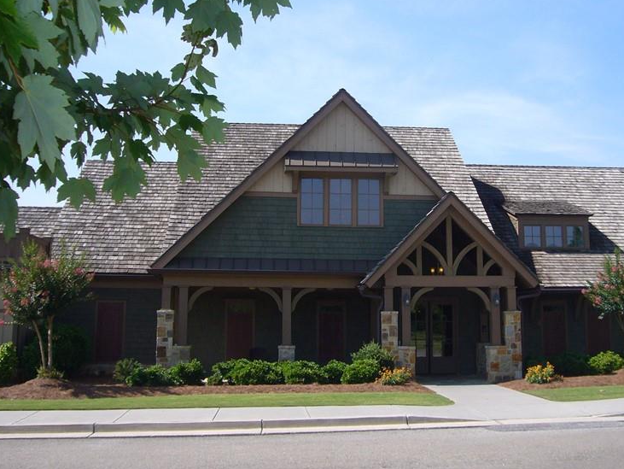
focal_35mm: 42
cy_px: 185
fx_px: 757
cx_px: 359
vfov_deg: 34.3
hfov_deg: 44.6
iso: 80
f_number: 5.6
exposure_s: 1/250
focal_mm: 4.9
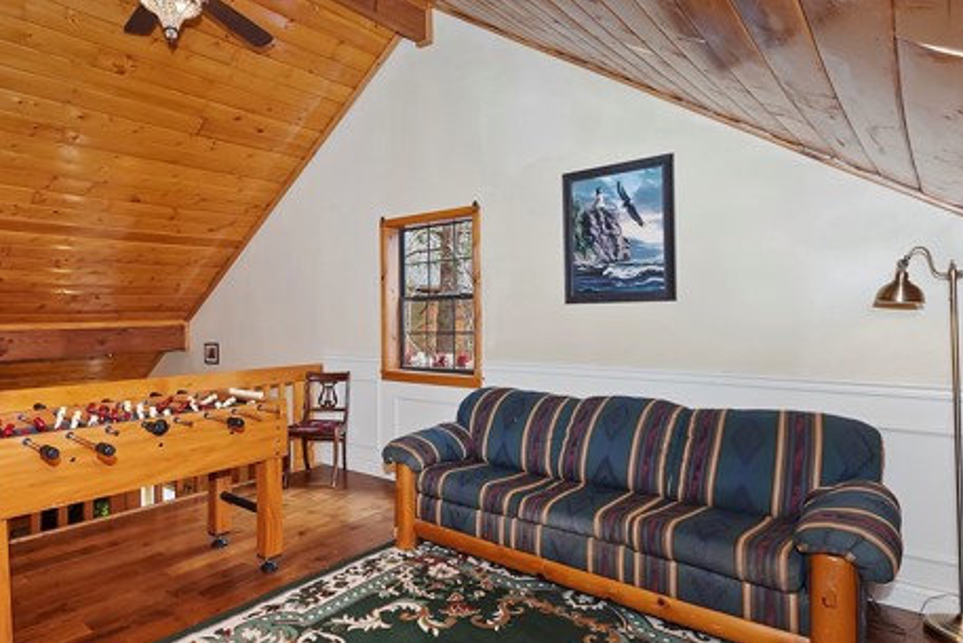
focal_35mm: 21
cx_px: 421
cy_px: 315
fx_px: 562
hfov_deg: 80.8
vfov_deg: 59.5
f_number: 8
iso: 400
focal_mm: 10
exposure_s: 1/30
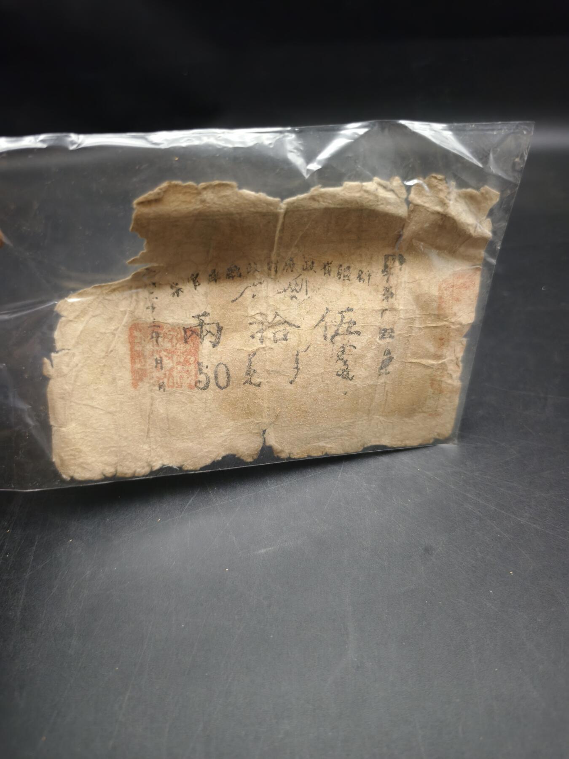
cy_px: 380
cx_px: 284
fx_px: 504
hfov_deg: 58.9
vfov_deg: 73.9
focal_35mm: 23
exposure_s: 1/50
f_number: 1.57
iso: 79
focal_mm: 5.6
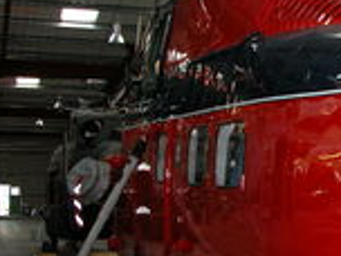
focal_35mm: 92
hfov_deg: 20.0
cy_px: 146
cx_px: 406
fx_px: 906
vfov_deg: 16.1
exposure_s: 1/60
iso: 200
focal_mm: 8.9
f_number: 2.8
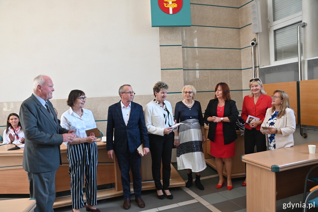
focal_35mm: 26
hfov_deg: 70.4
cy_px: 106
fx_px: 225
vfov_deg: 50.4
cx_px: 159
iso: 1000
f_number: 4
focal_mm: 17
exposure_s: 1/100
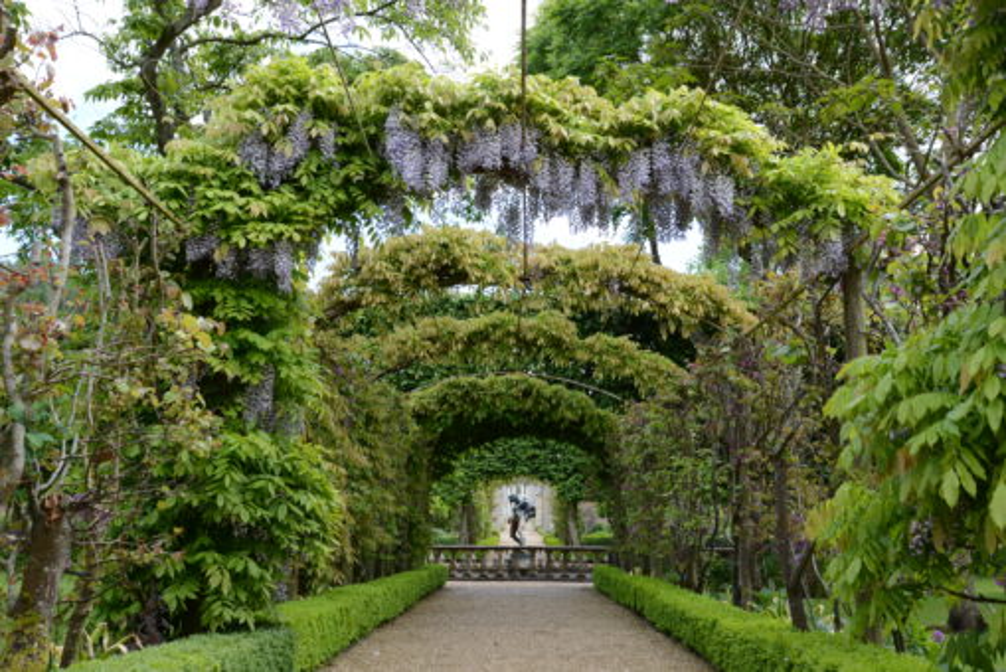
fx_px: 1174
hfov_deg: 46.4
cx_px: 503
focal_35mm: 42
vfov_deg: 31.9
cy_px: 336
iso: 200
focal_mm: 42
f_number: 8
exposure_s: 1/100
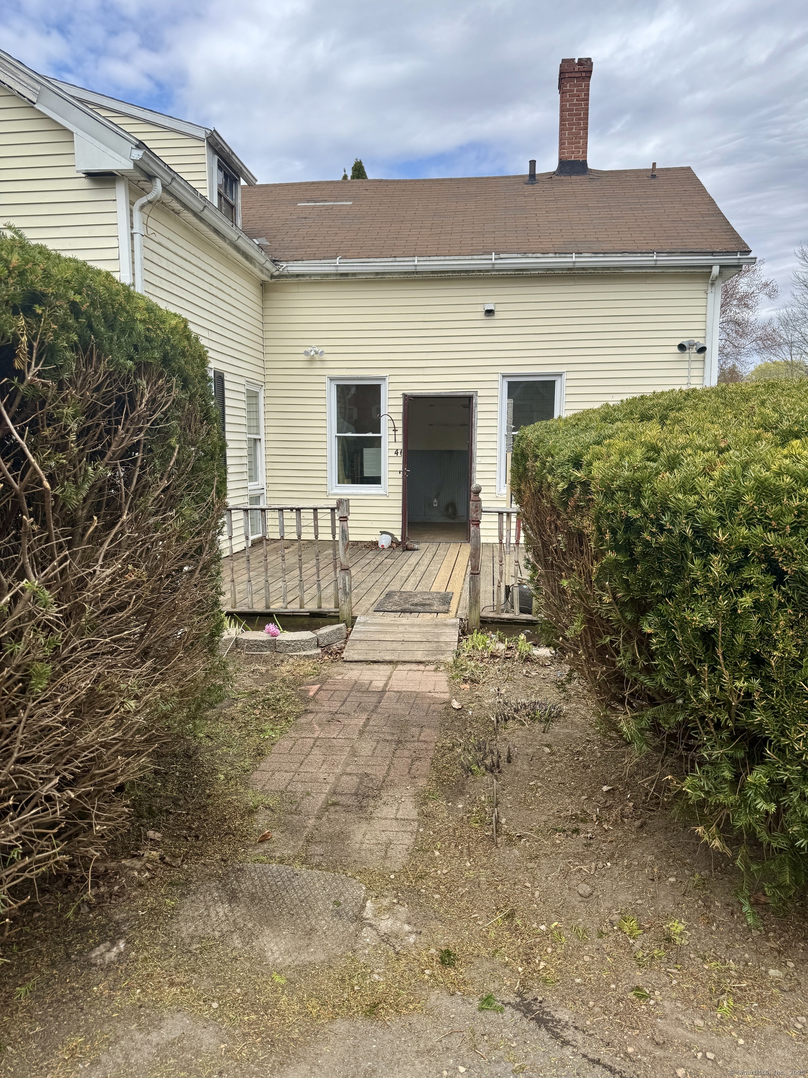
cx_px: 404
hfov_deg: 56.8
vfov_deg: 71.6
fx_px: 747
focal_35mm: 24
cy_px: 539
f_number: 1.78
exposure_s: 1/3597
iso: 80
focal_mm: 6.76
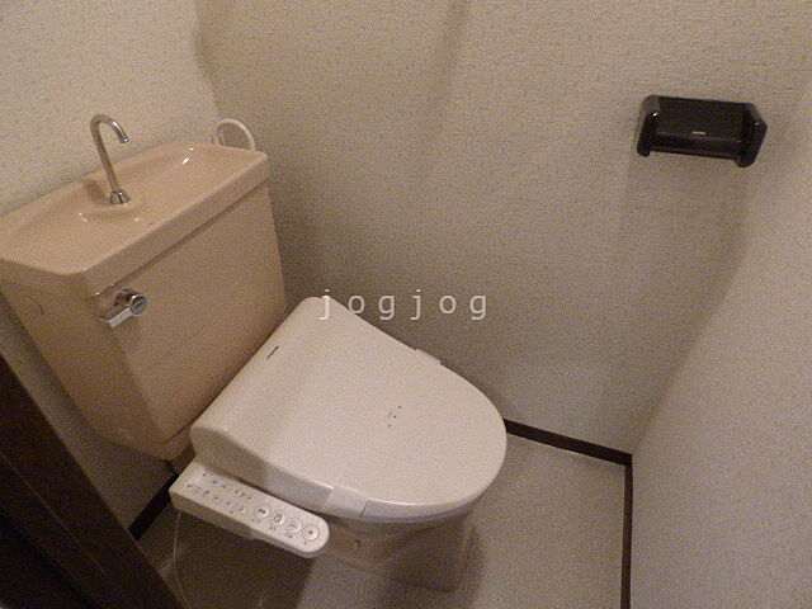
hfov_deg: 81.7
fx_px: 469
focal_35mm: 20
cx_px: 406
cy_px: 304
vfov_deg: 66.0
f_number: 2.8
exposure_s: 1/30
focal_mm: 3.58
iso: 800
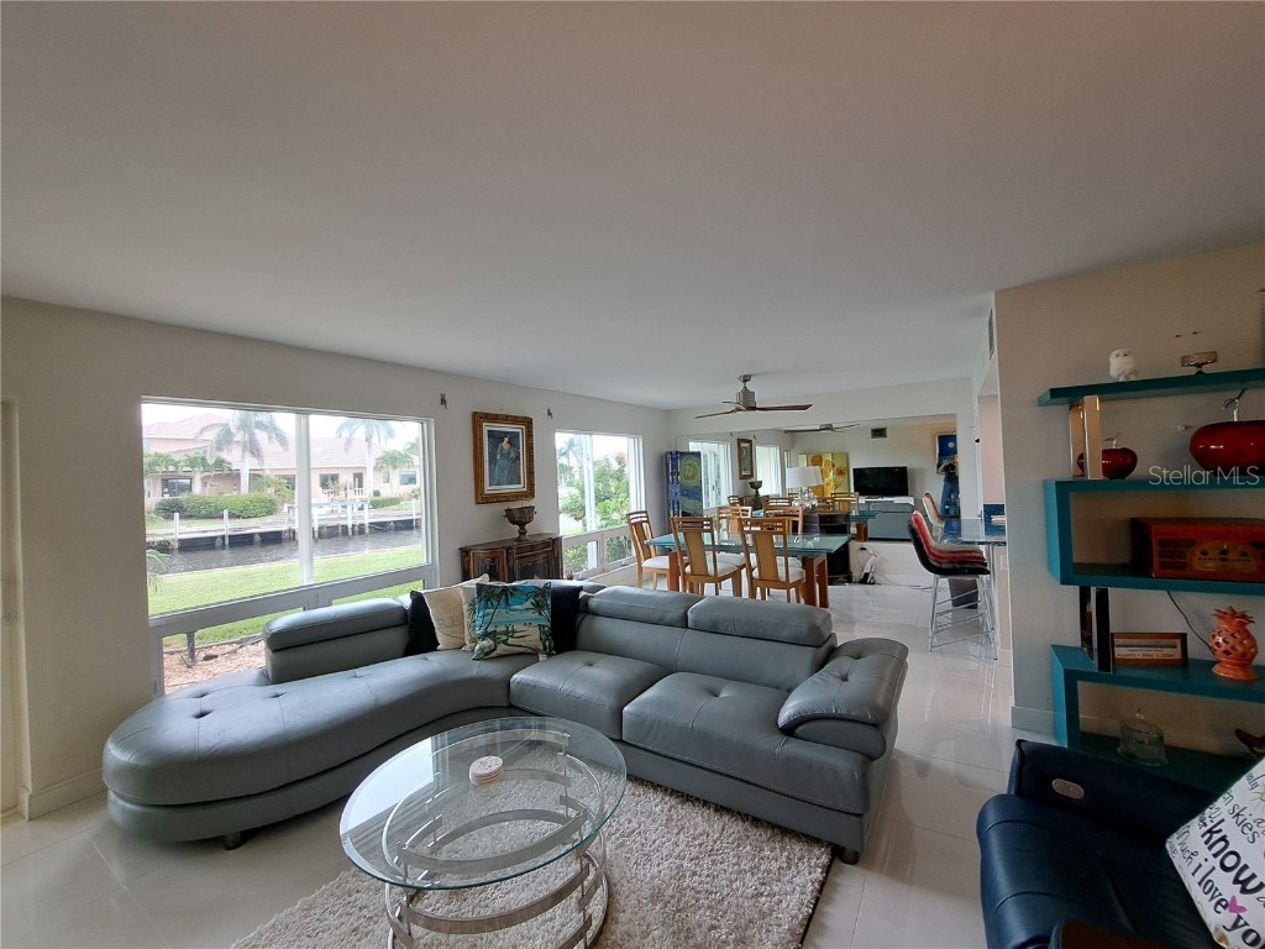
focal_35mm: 13
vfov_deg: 89.9
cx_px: 632
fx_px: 475
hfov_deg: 106.2
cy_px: 474
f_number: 2.2
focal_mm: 1.74
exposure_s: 1/40
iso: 50
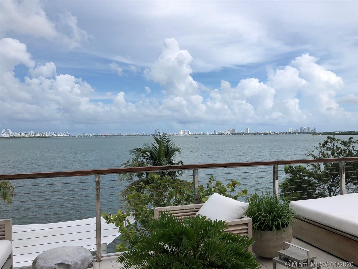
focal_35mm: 28
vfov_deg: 49.7
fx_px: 290
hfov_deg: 63.4
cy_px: 134
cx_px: 179
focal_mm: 4
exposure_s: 1/2857
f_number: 1.8
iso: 20
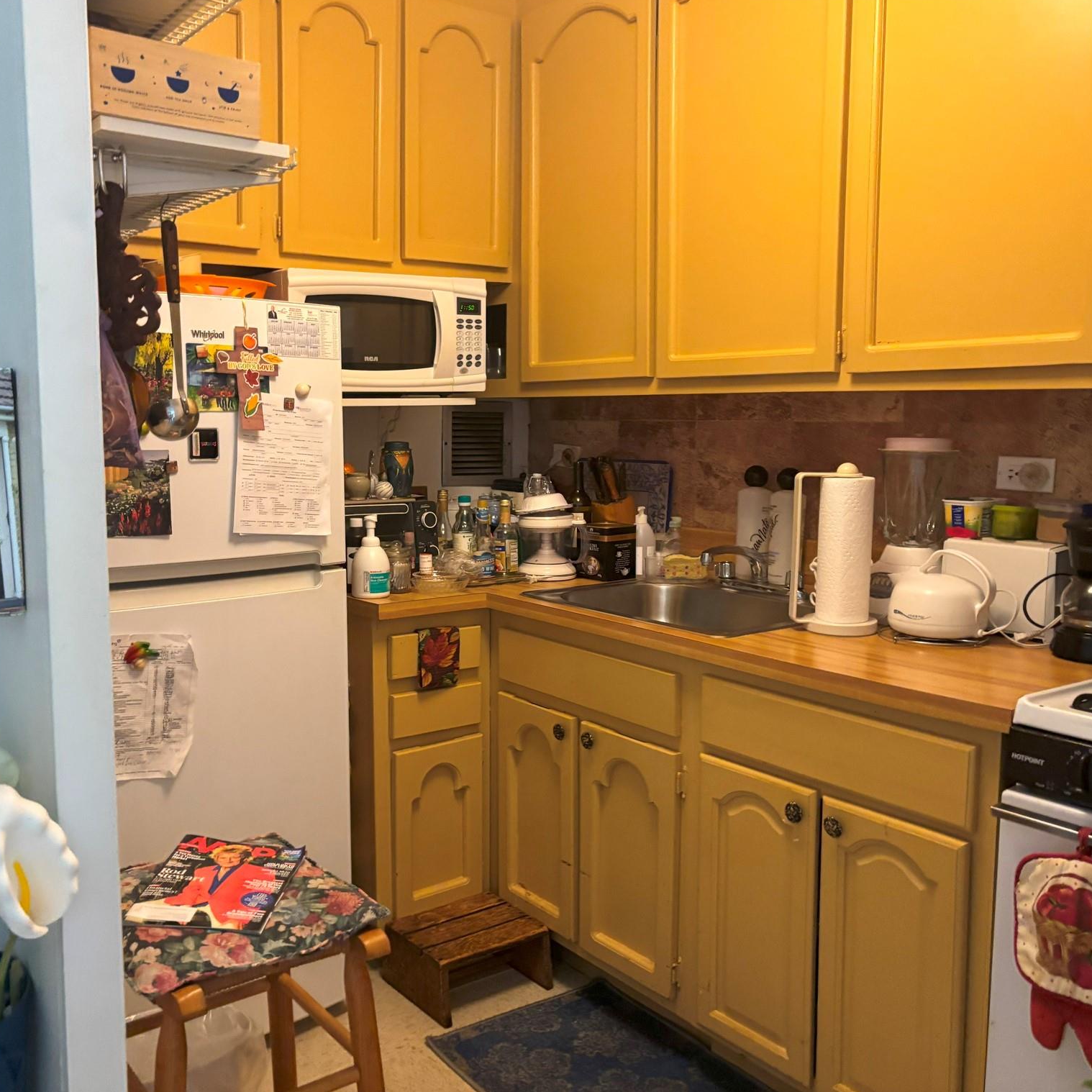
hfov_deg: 52.4
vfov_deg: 52.5
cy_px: 544
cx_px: 473
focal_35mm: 31
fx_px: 1106
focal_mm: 5.96
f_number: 1.6
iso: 500
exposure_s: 1/60
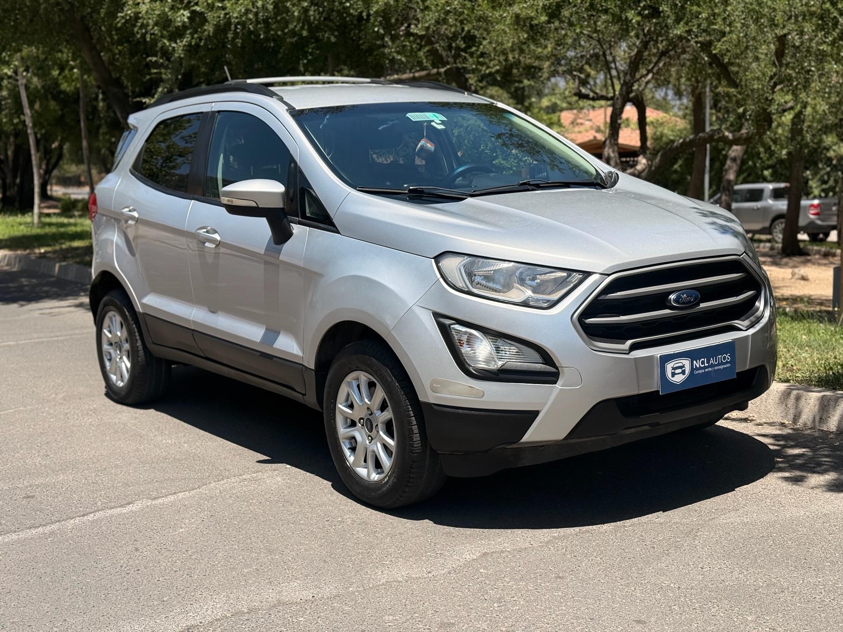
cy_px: 316
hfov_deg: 39.7
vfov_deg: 30.3
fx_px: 1169
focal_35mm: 48
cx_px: 422
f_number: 1.78
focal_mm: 6.76
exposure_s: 1/6024
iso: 100
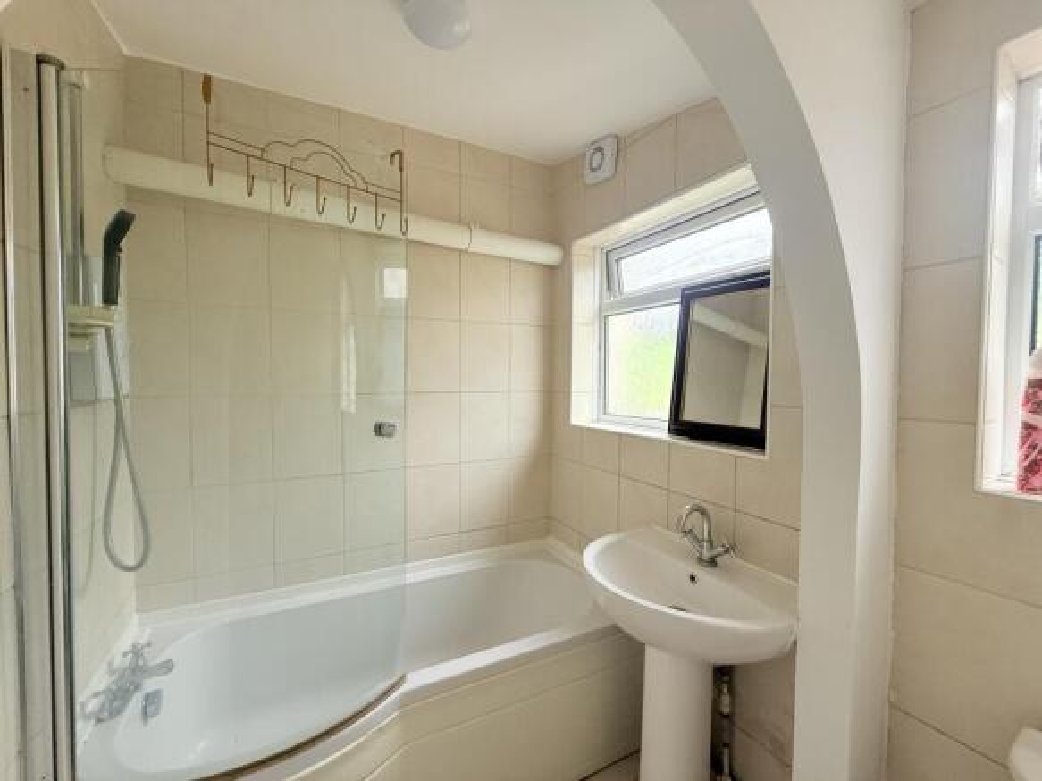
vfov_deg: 85.7
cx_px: 521
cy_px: 390
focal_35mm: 14
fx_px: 421
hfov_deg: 102.1
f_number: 2.2
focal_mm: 2.22
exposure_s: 1/99
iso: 100
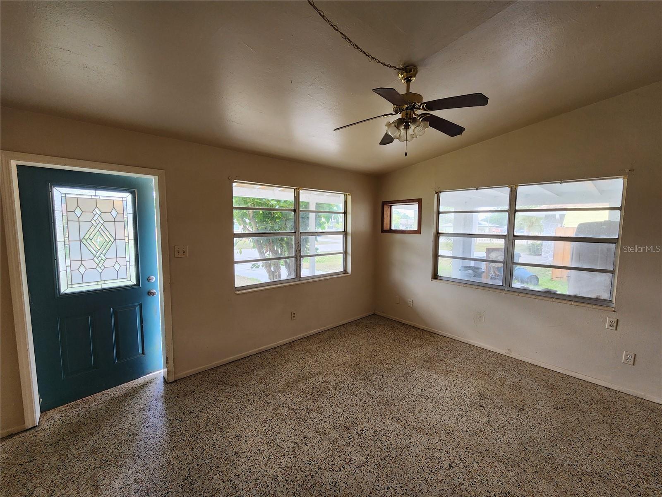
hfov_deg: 106.2
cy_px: 248
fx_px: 249
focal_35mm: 13
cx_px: 331
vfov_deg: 89.9
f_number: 2.2
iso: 125
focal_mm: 2.2
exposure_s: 1/60
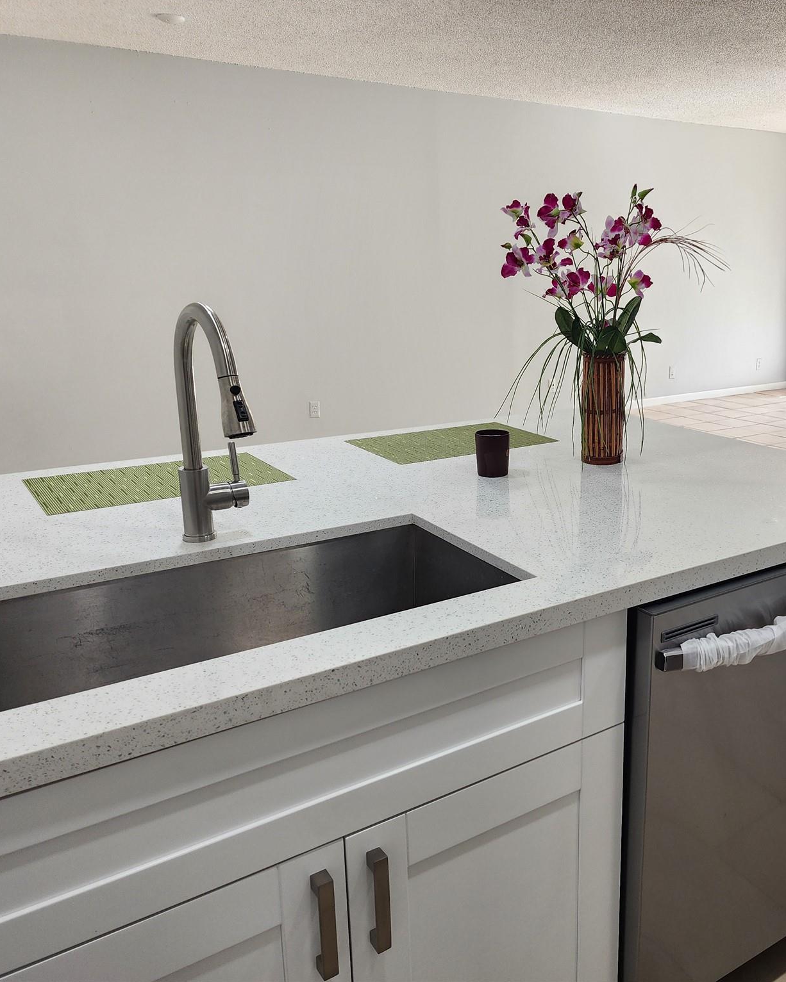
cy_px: 491
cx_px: 561
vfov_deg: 58.8
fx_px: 873
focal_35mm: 30
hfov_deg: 47.2
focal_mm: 6.4
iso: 80
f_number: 1.8
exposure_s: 1/120
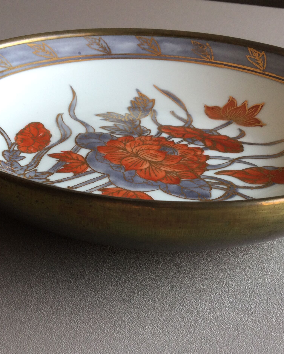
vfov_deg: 35.8
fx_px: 546
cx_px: 148
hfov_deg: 29.1
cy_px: 217
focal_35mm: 52
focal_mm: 3.3
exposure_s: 1/101
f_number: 2.4
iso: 25
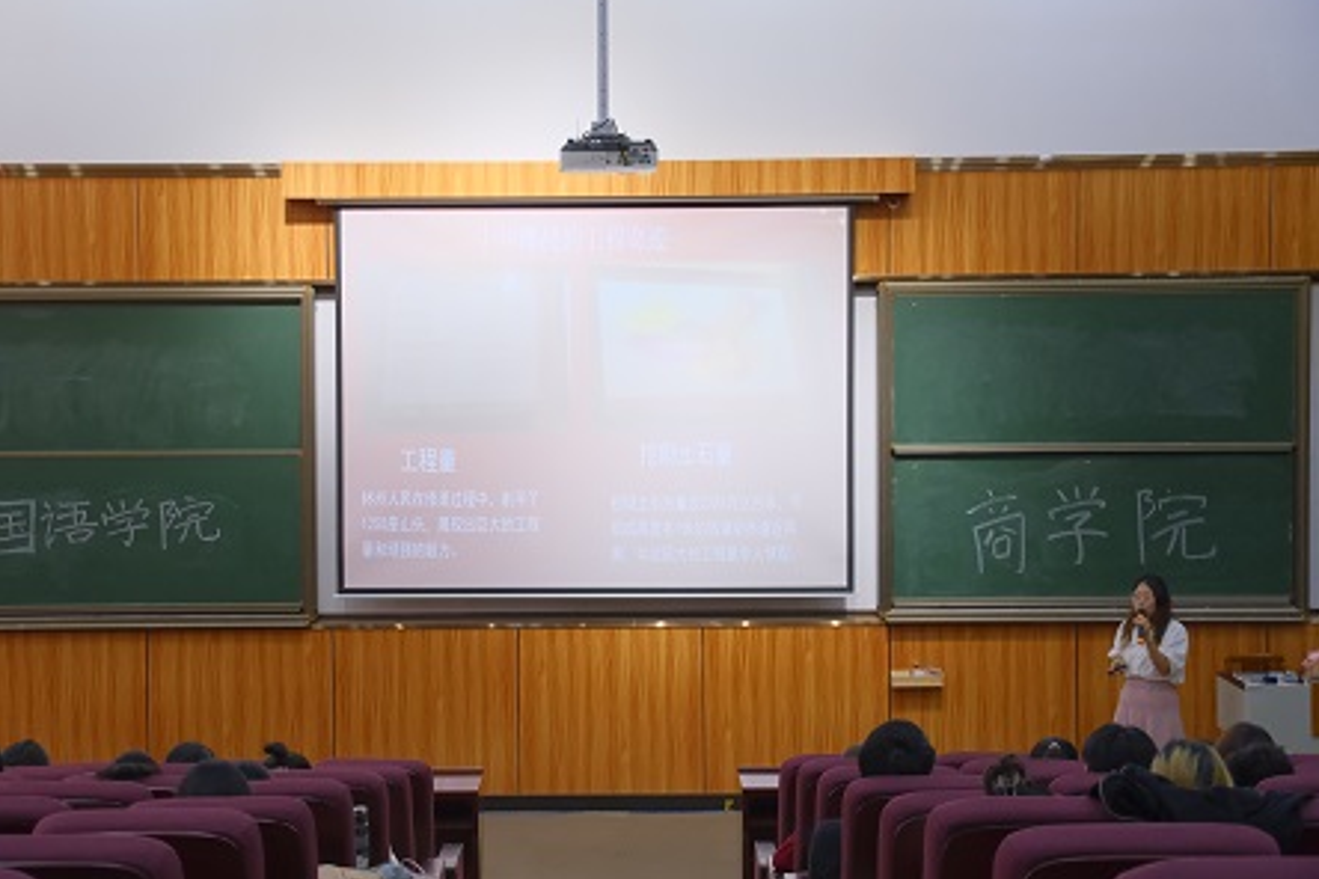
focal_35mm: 63
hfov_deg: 31.9
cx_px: 597
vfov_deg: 21.6
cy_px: 453
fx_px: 2308
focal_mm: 37
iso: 2000
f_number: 4
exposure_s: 1/80
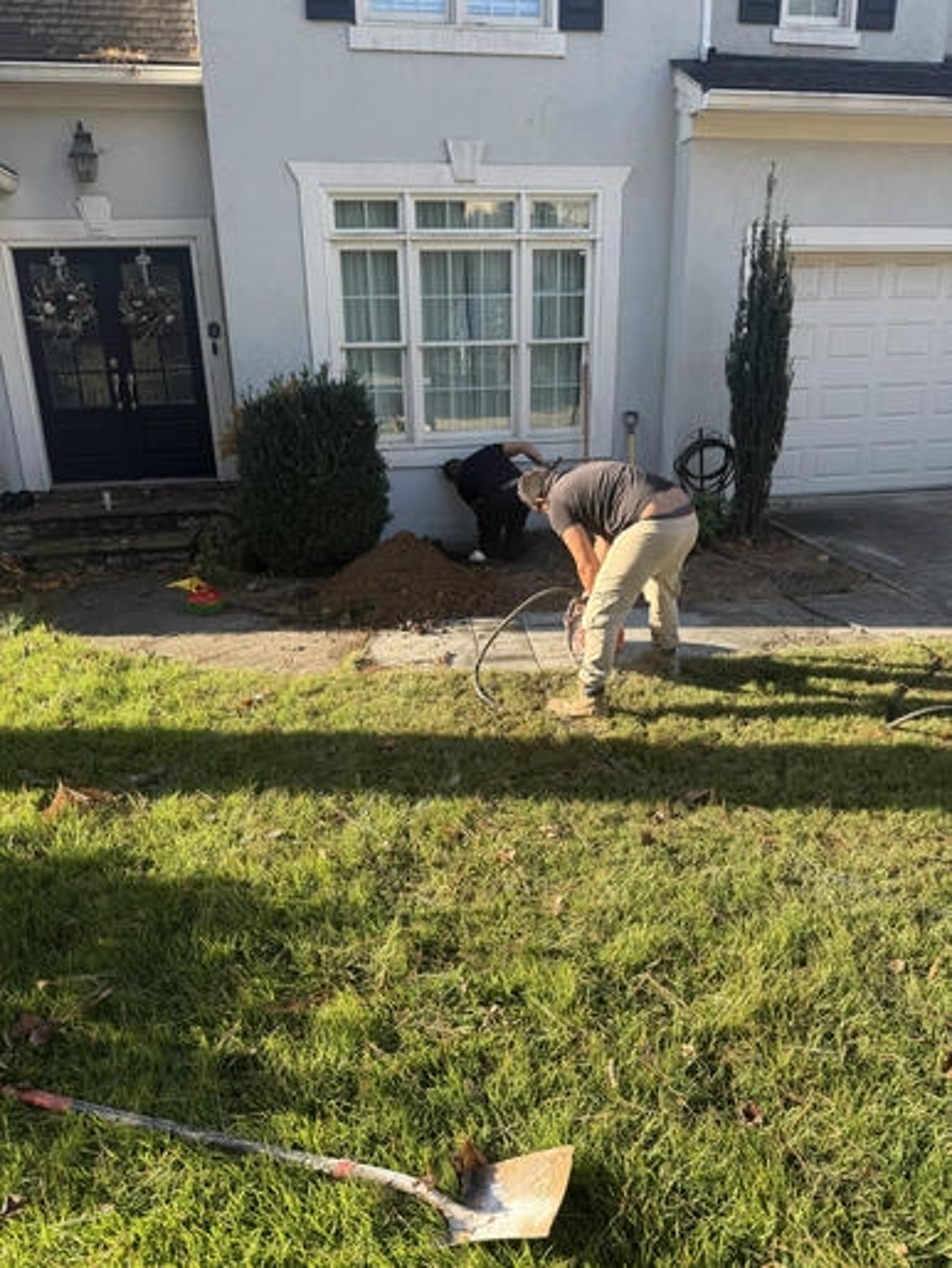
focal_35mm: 24
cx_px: 476
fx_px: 879
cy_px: 634
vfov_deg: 71.6
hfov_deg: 56.9
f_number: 1.78
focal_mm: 6.76
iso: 80
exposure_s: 1/735
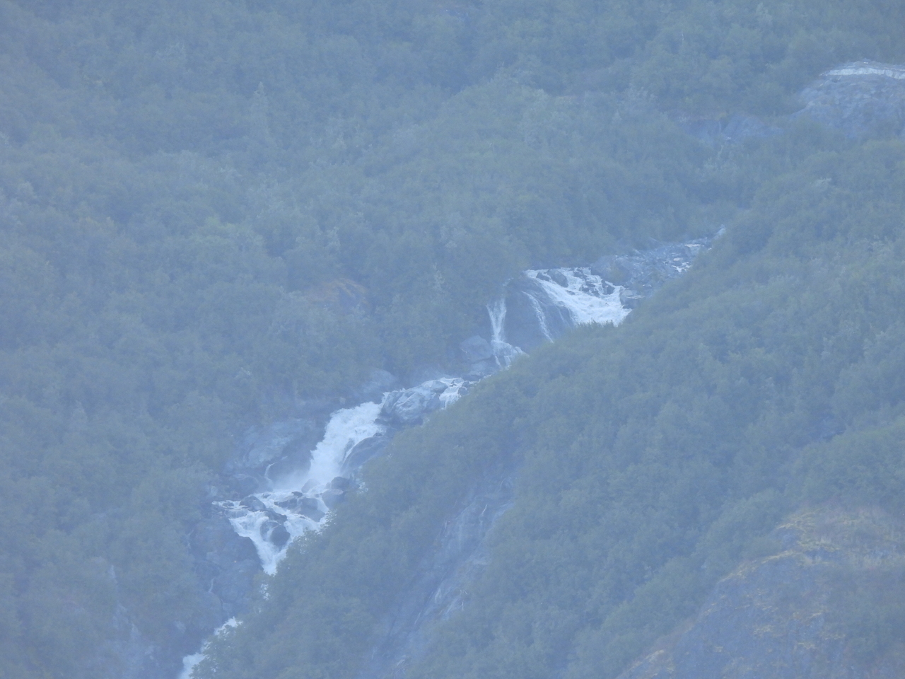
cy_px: 340
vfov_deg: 1.6
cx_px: 452
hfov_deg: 2.1
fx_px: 24837
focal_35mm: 950
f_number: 5.6
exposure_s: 1/250
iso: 400
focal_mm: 170
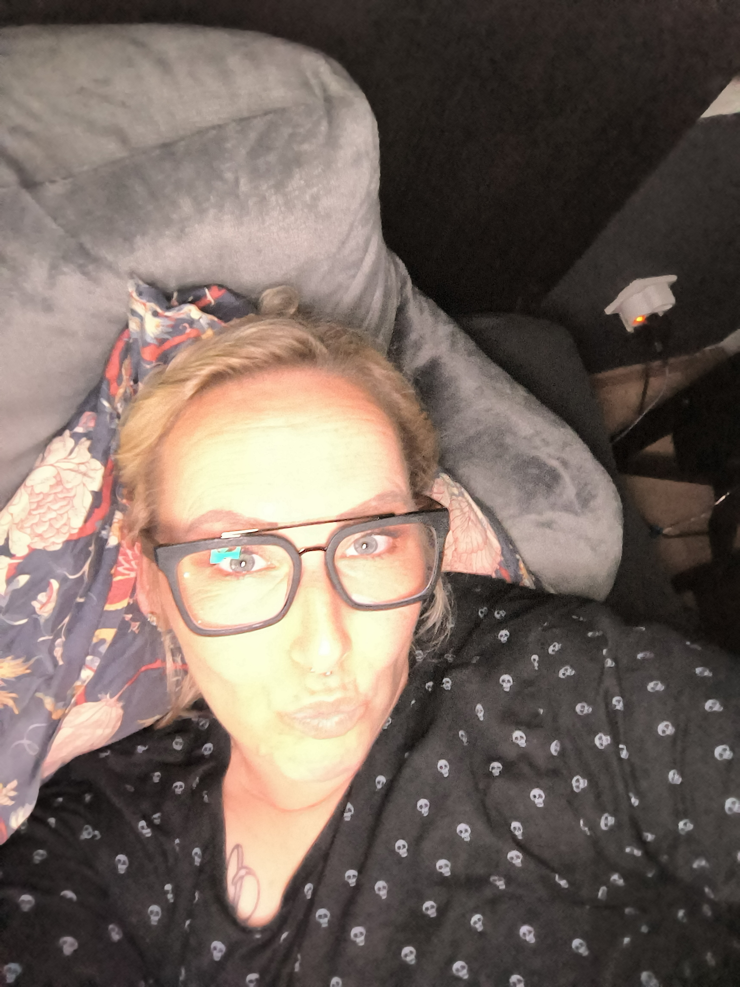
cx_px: 370
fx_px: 684
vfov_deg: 71.6
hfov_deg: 56.8
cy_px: 494
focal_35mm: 24
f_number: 2.45
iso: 1600
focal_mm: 3.26
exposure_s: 1/12.5
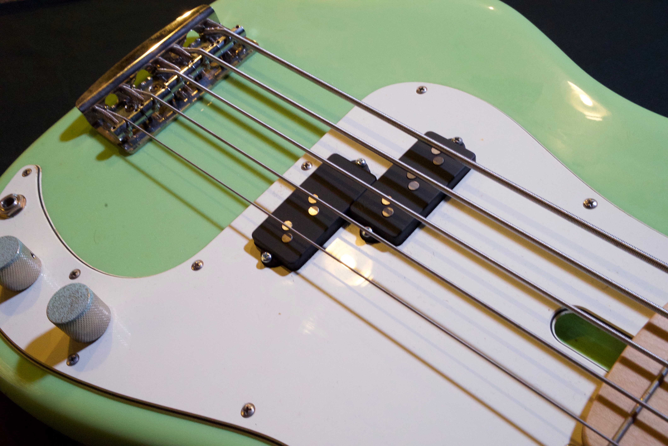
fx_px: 650
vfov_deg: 37.9
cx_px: 334
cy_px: 223
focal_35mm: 35
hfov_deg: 54.4
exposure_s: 1/10
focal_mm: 35
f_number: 16
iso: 8000
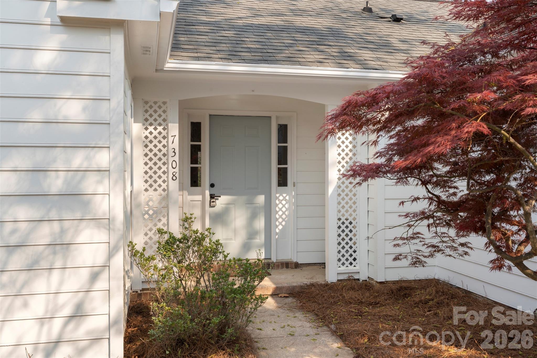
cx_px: 268
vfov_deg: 38.4
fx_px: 515
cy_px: 179
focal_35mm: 34
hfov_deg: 55.1
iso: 100
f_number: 11
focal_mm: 34.5
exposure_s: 1/160
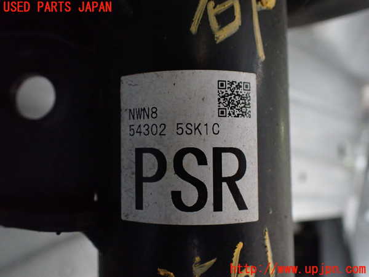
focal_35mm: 30
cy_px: 138
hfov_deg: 60.0
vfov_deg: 46.8
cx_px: 184
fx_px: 320
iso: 1000
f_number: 2.3
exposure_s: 1/30
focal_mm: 5.4
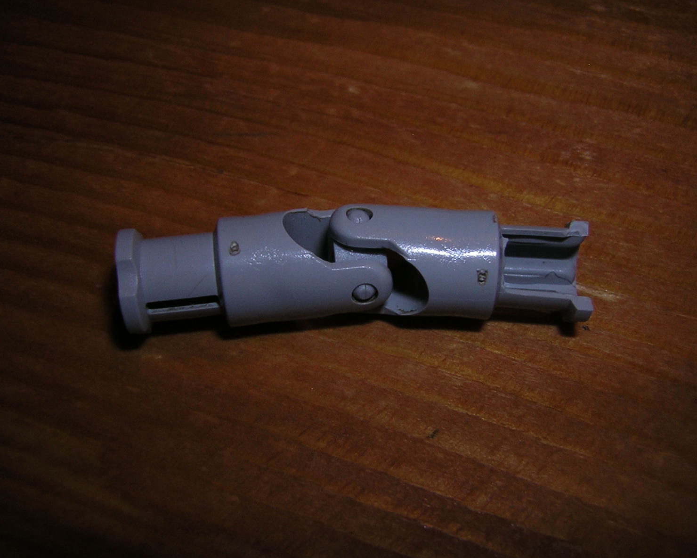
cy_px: 282
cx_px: 365
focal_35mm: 38
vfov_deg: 39.2
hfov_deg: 47.9
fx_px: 784
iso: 50
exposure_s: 1/60.1
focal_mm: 4.7
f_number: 5.2
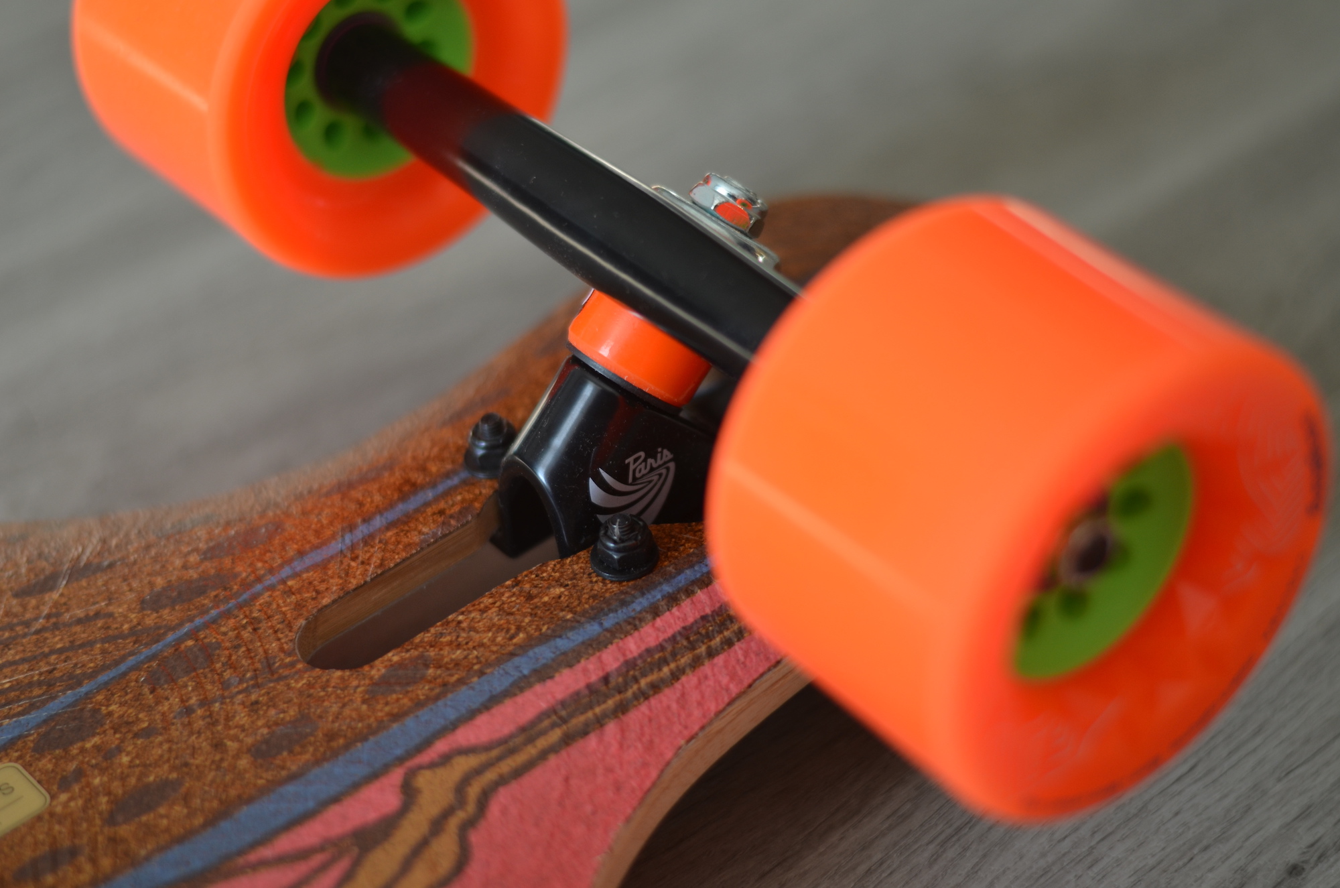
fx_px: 2786
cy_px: 444
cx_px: 670
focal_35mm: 75
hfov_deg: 27.0
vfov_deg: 18.1
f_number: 1.8
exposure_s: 1/320
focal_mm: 50
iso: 250
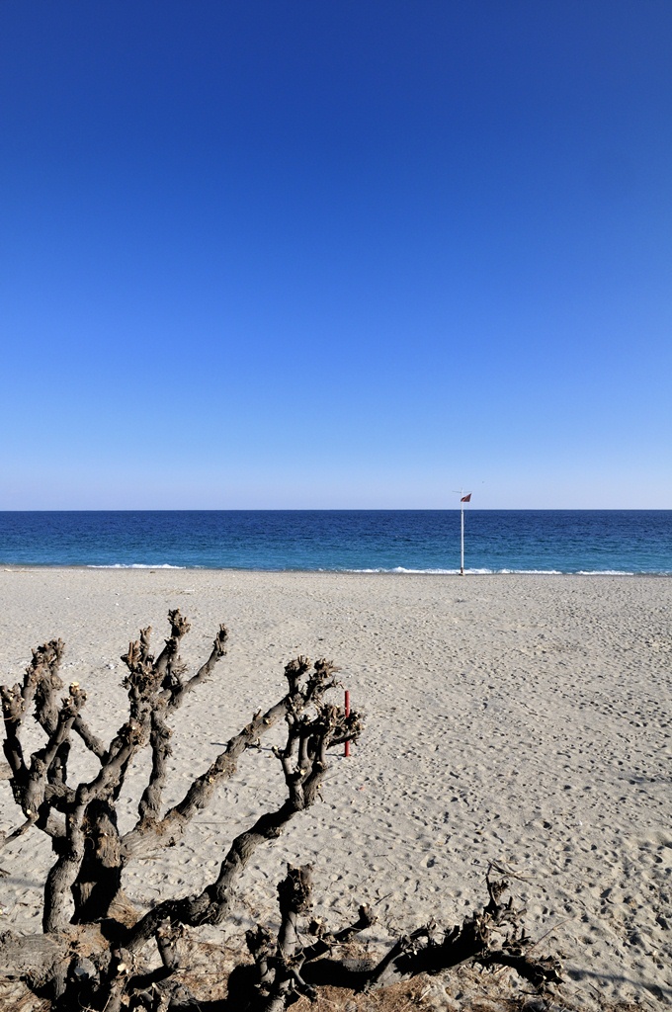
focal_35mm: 24
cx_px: 336
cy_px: 506
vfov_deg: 73.8
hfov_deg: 53.0
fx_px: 674
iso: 200
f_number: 10
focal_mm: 16
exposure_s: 1/400
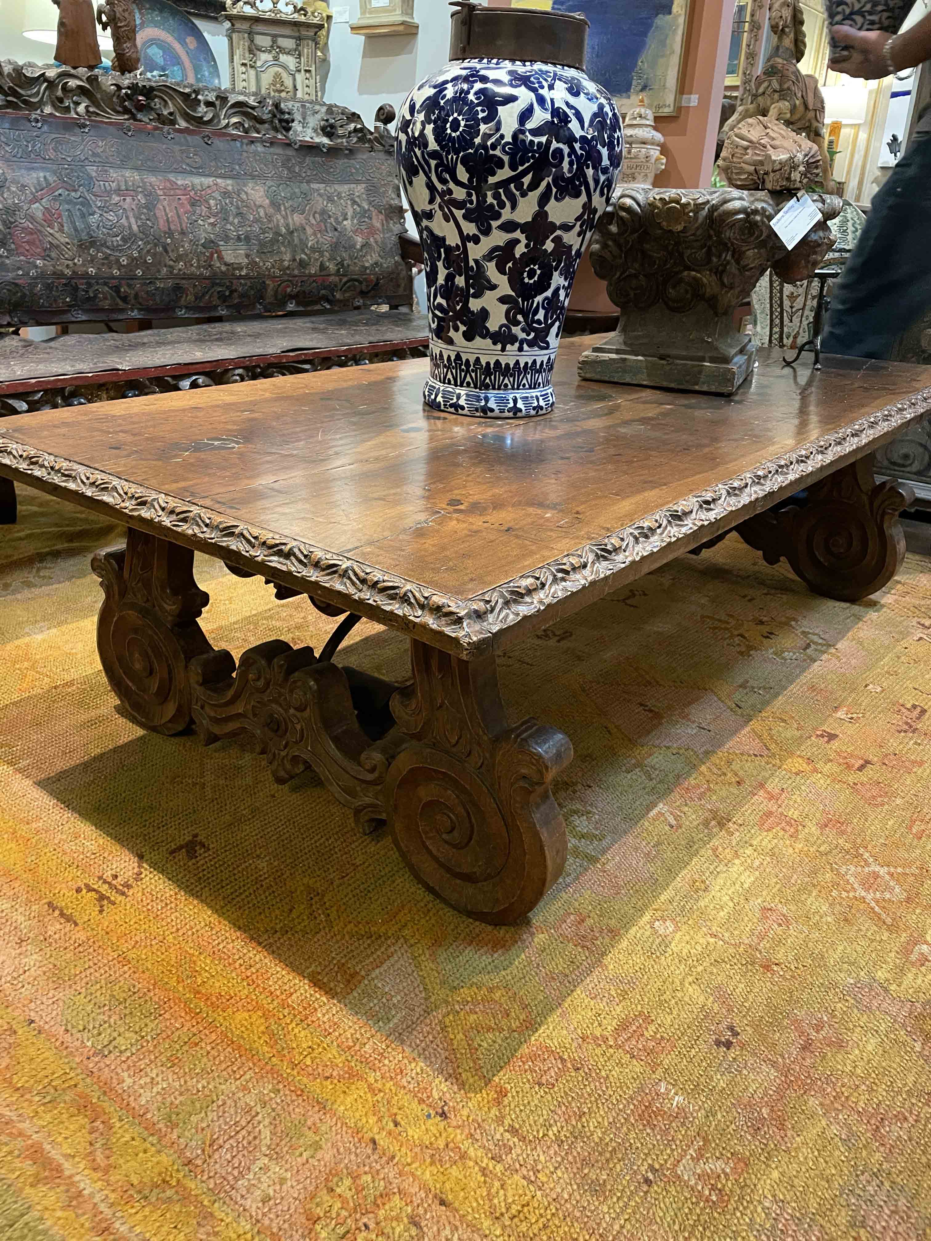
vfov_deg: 67.3
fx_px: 932
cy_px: 620
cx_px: 466
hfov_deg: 53.1
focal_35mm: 26
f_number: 1.6
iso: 320
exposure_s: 1/60
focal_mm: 4.2
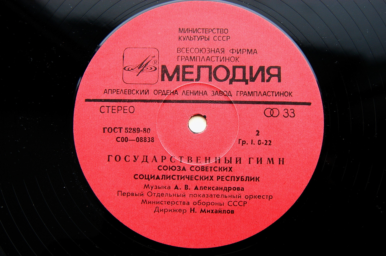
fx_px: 562
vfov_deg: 25.7
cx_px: 193
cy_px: 128
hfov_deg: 37.9
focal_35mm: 52
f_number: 5.6
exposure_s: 1/125
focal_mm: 35
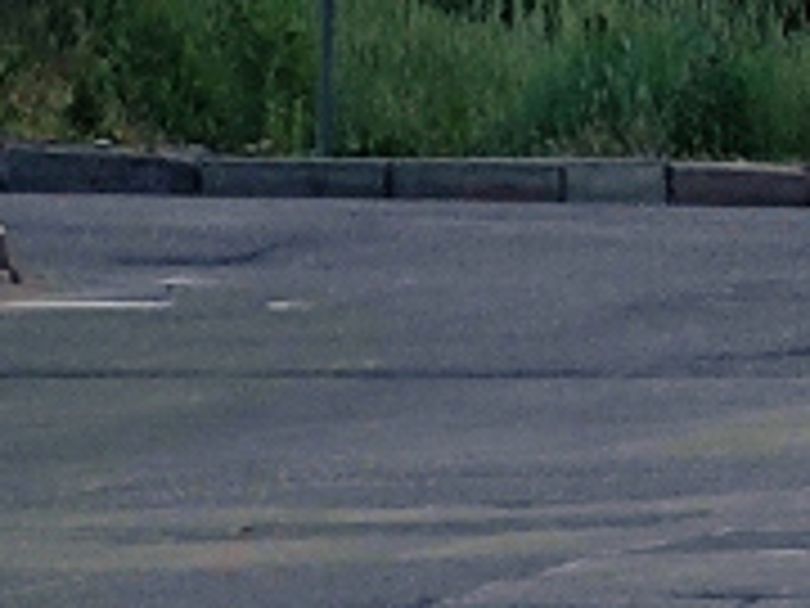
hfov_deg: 2.1
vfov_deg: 1.6
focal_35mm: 917
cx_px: 2884
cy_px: -1070
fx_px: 21457
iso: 63
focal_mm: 22
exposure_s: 1/100
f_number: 4.1
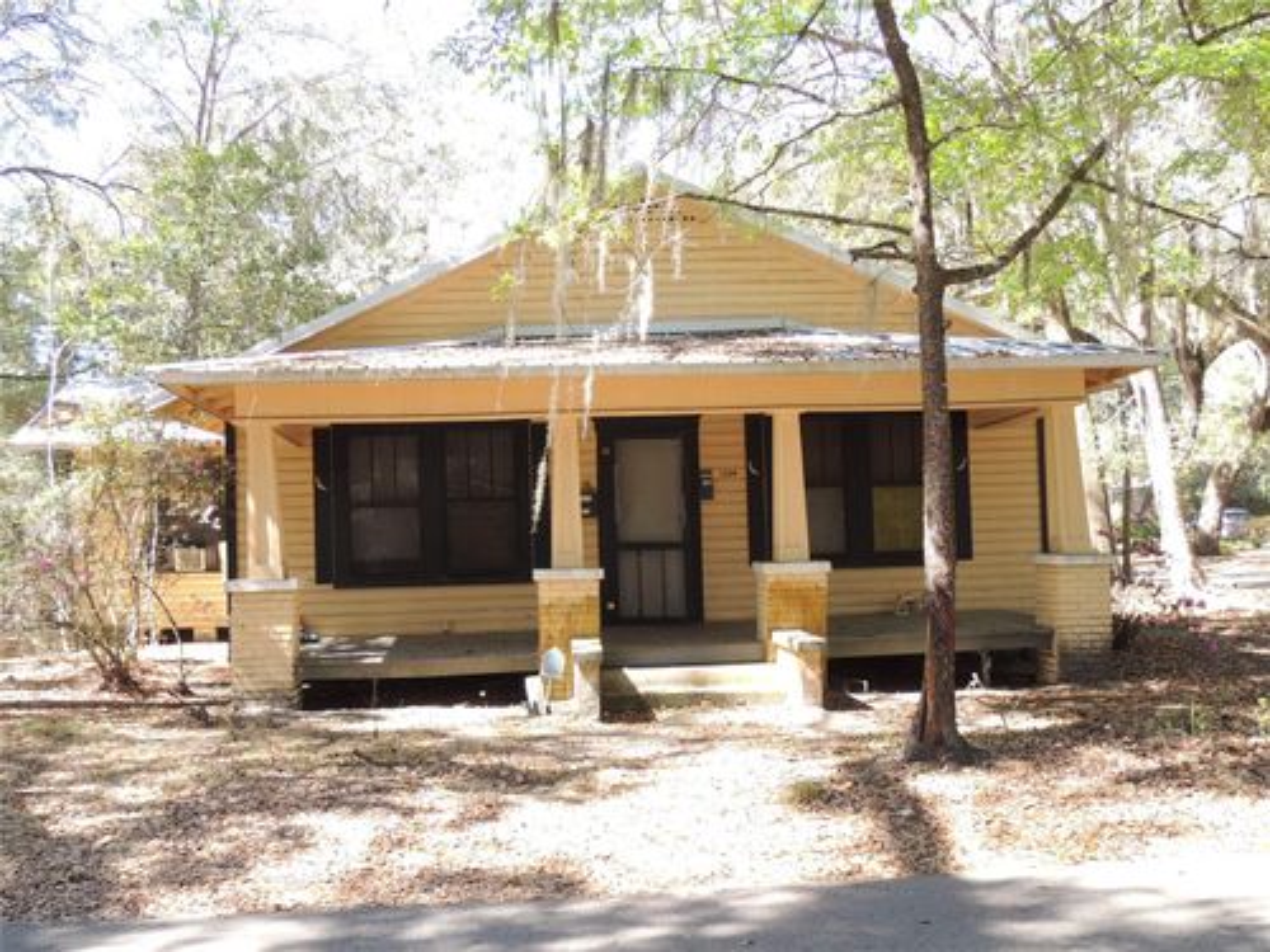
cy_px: 476
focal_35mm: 35
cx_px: 635
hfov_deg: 52.6
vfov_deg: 40.7
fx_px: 1284
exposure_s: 1/80
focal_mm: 6.2
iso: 100
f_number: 3.3
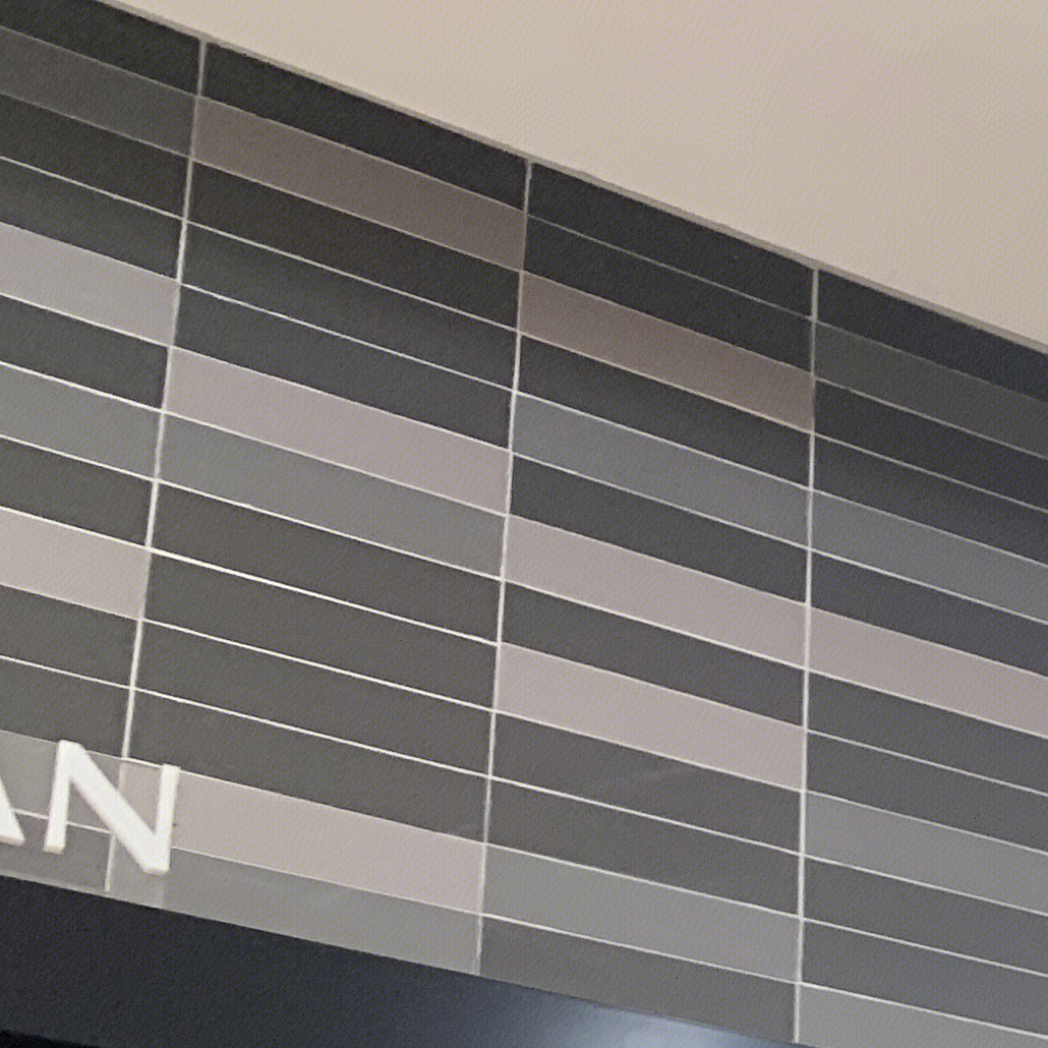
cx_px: 1993
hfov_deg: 15.8
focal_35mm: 90
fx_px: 3083
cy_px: 1341
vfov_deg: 18.1
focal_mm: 4.25
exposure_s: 1/50
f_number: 1.8
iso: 80
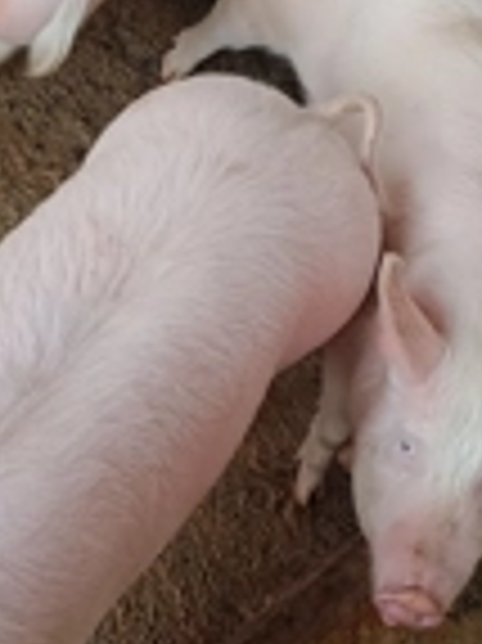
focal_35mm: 67
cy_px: 329
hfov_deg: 21.8
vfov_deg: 29.0
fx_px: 1246
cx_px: 306
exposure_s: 1/101
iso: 200
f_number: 1.88
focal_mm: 5.59
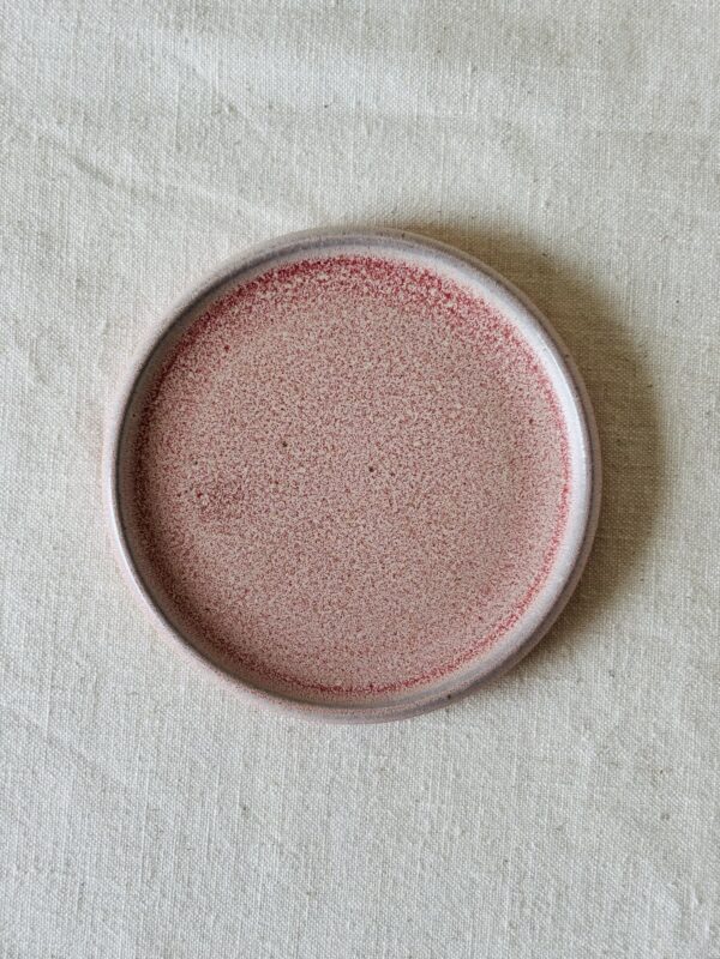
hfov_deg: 28.0
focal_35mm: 52
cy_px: 480
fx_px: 1442
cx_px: 360
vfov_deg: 36.8
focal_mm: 5.96
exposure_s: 1/294
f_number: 1.6
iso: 32
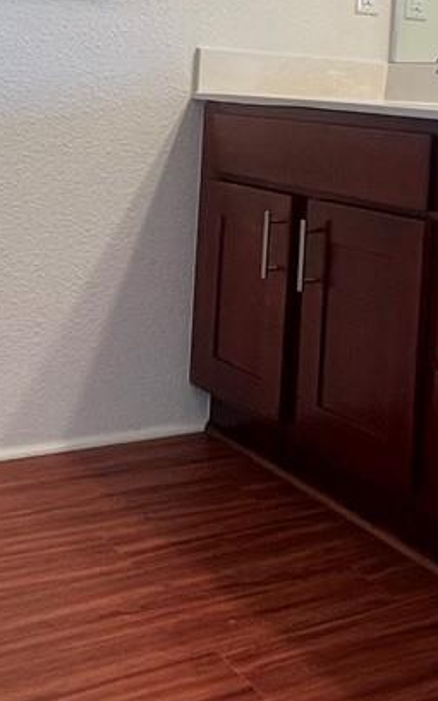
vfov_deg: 35.9
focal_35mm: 54
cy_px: 113
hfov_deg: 23.5
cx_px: 374
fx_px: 1031
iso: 160
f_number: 1.8
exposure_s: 1/120
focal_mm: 1.57
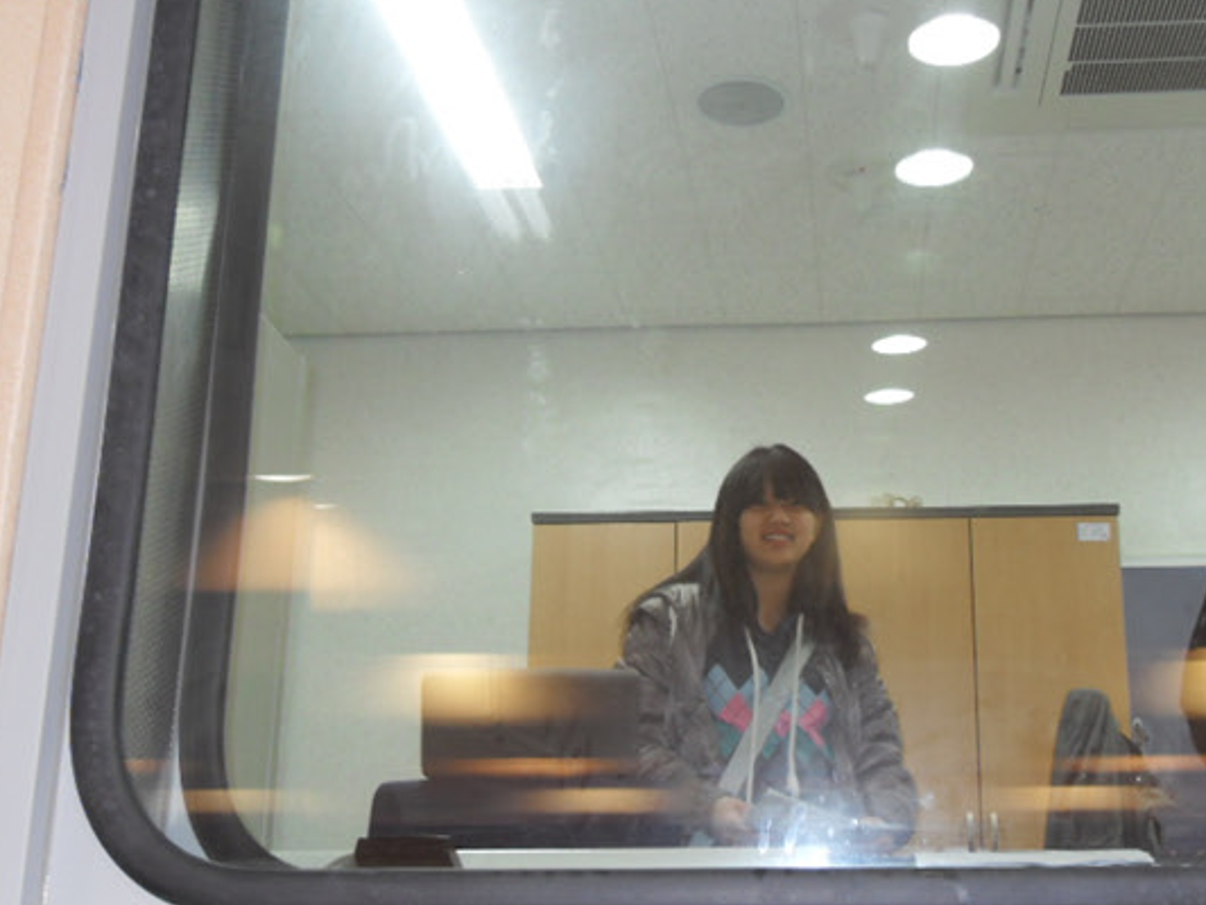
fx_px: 1464
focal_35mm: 42
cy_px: 518
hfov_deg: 44.4
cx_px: 763
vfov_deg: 34.3
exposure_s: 1/45
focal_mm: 6
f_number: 2.8
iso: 200
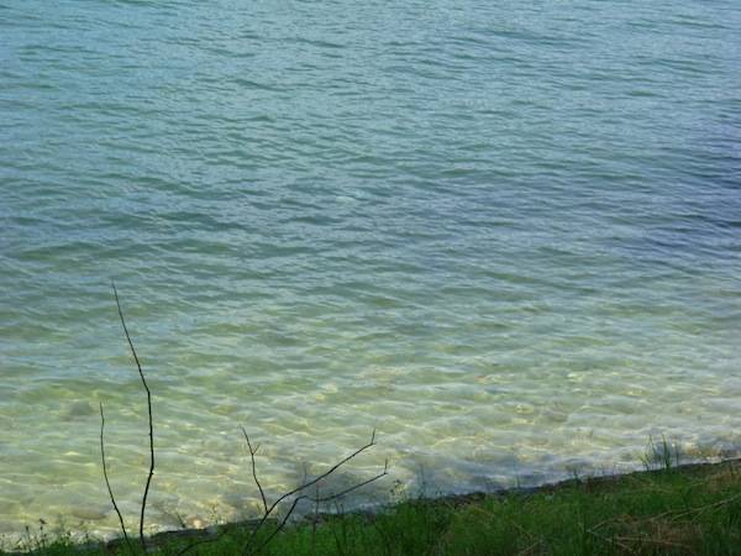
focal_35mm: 77
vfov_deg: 19.1
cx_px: 370
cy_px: 278
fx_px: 1648
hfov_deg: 25.3
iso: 80
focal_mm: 13.8
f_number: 5
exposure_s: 1/200
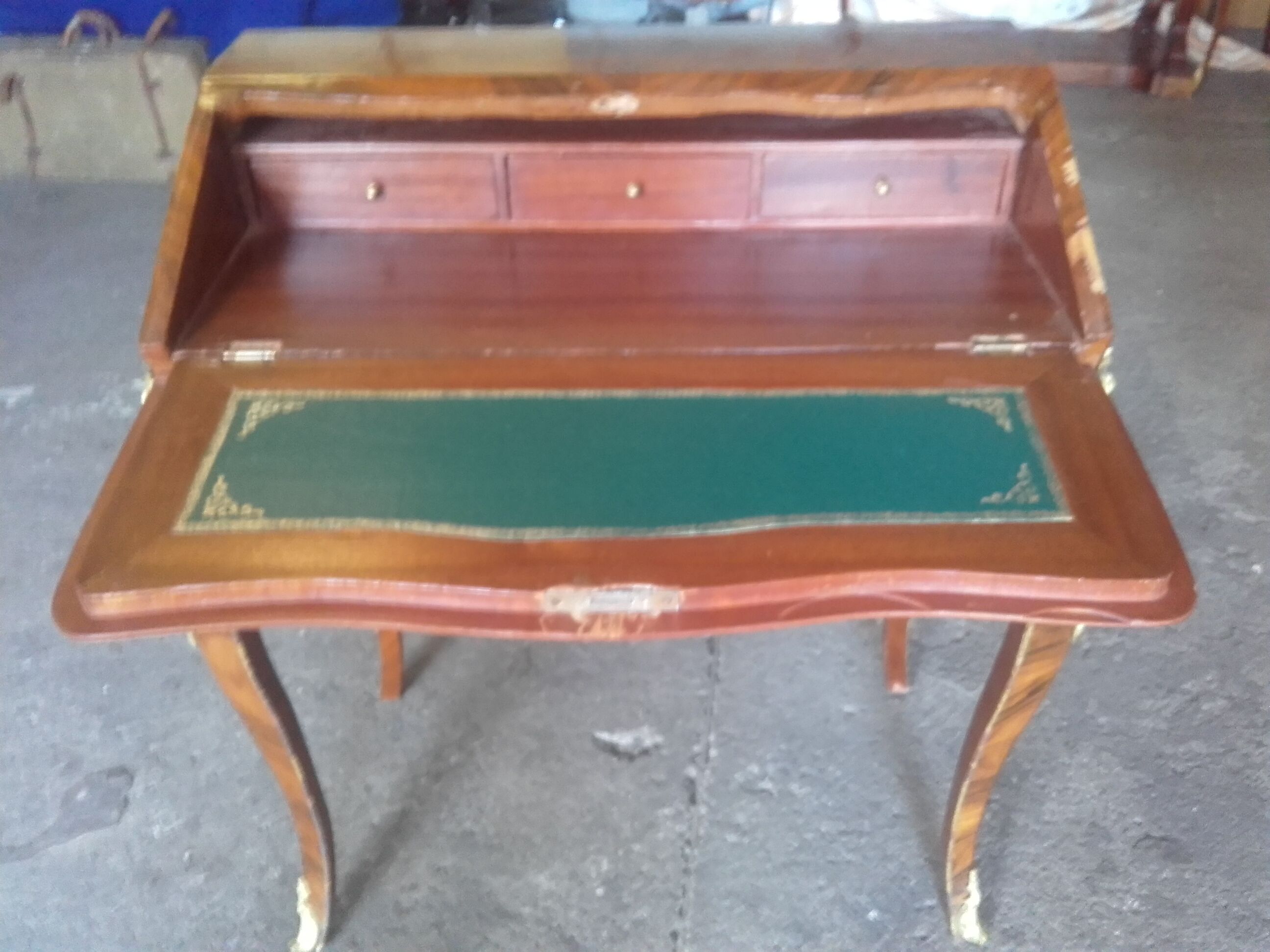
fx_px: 1137
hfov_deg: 58.4
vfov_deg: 45.4
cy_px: 476
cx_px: 635
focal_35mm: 31
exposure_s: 1/9
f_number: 2.2
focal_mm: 3.3
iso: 170
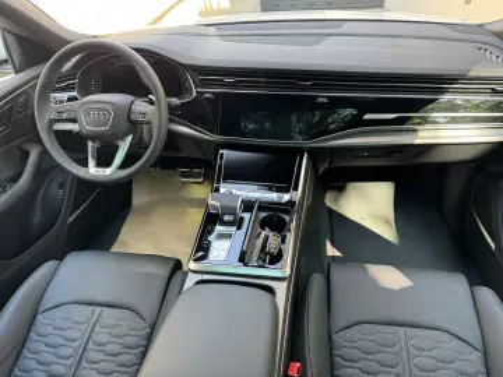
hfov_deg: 71.6
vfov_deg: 56.8
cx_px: 252
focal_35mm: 24
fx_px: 349
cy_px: 188
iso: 200
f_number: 1.78
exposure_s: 1/108
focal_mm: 6.76
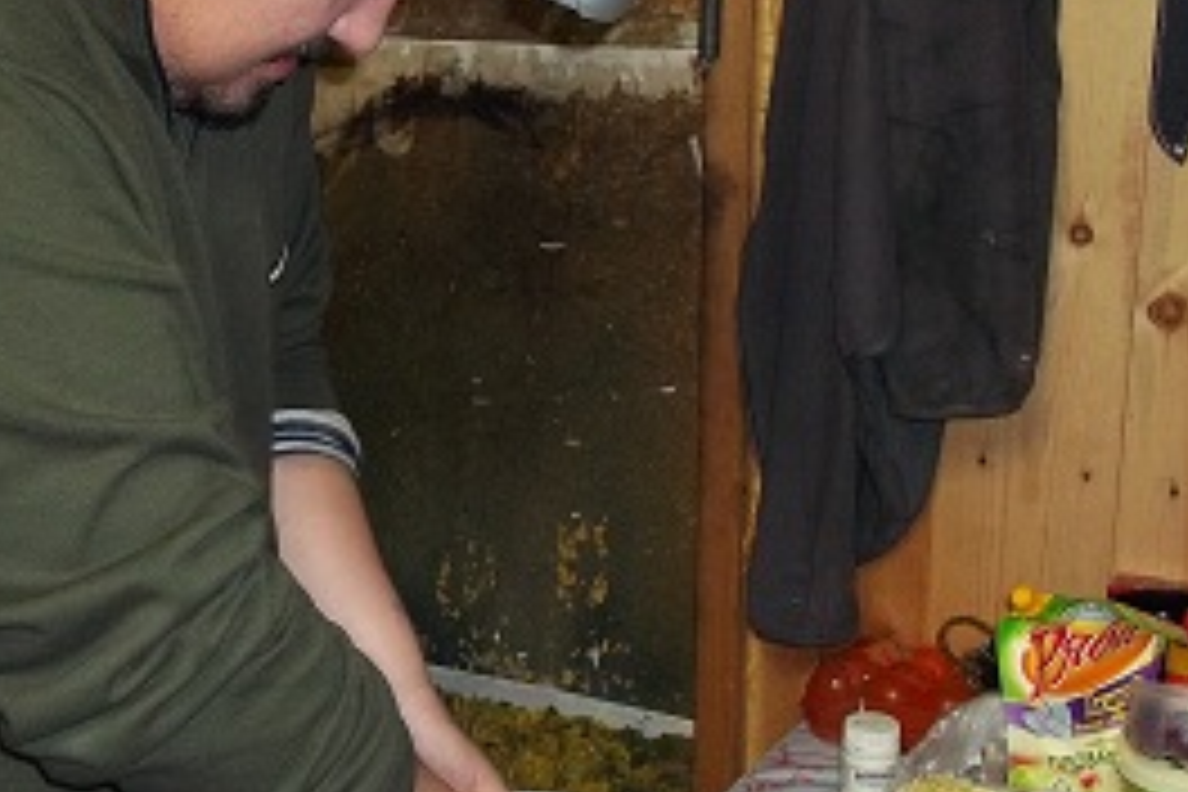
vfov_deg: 21.6
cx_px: 351
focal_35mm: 63
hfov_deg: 31.5
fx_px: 2079
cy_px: 421
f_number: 2.9
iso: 160
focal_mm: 5.7
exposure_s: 1/30
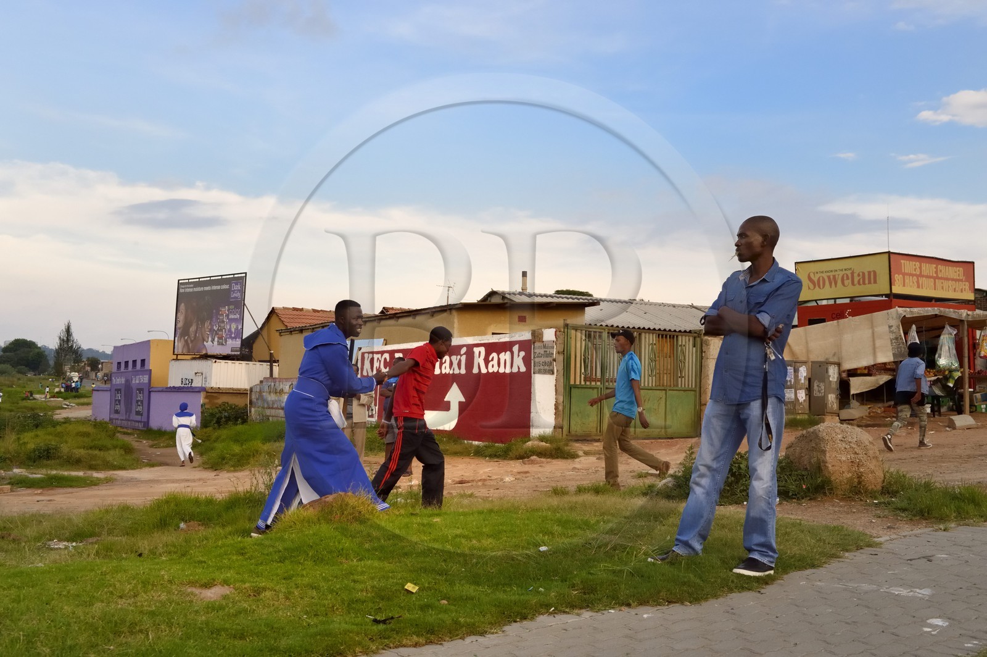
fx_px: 1041
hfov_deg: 50.7
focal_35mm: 38
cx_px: 494
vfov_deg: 35.0
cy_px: 328
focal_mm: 38
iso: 800
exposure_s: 1/500
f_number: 13
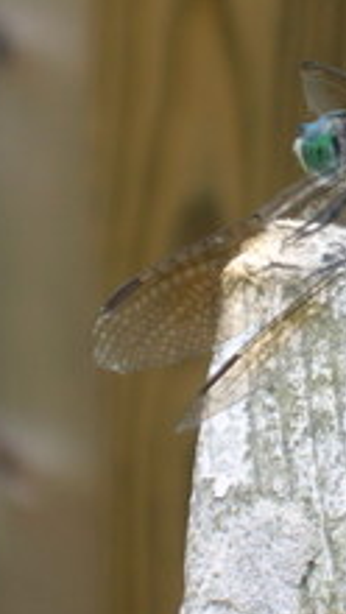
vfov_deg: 8.5
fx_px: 4104
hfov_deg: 4.8
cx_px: 346
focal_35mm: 252
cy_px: 183
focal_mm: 17.1
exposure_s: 1/40
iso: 50
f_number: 4.9
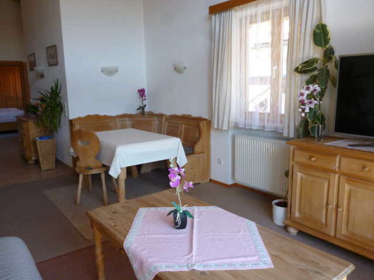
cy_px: 140
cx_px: 187
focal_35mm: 28
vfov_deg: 49.7
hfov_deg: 63.4
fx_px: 303
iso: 250
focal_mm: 5
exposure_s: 1/60
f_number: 3.1
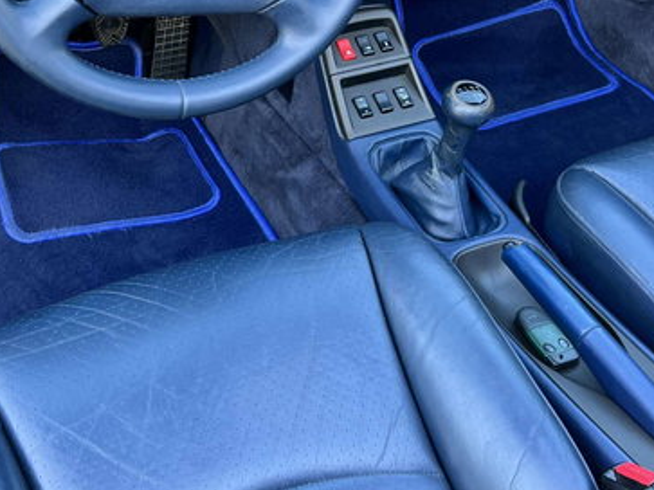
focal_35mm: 55
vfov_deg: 25.5
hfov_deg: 34.9
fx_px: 1039
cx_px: 279
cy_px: 29
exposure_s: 1/121
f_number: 1.5
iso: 100
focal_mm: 5.7
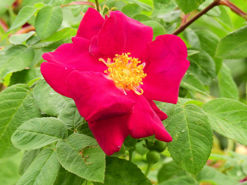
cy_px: 87
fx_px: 8598
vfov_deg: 1.2
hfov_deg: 1.6
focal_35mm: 1205
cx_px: 118
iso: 400
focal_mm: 196
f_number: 5.6
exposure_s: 1/500
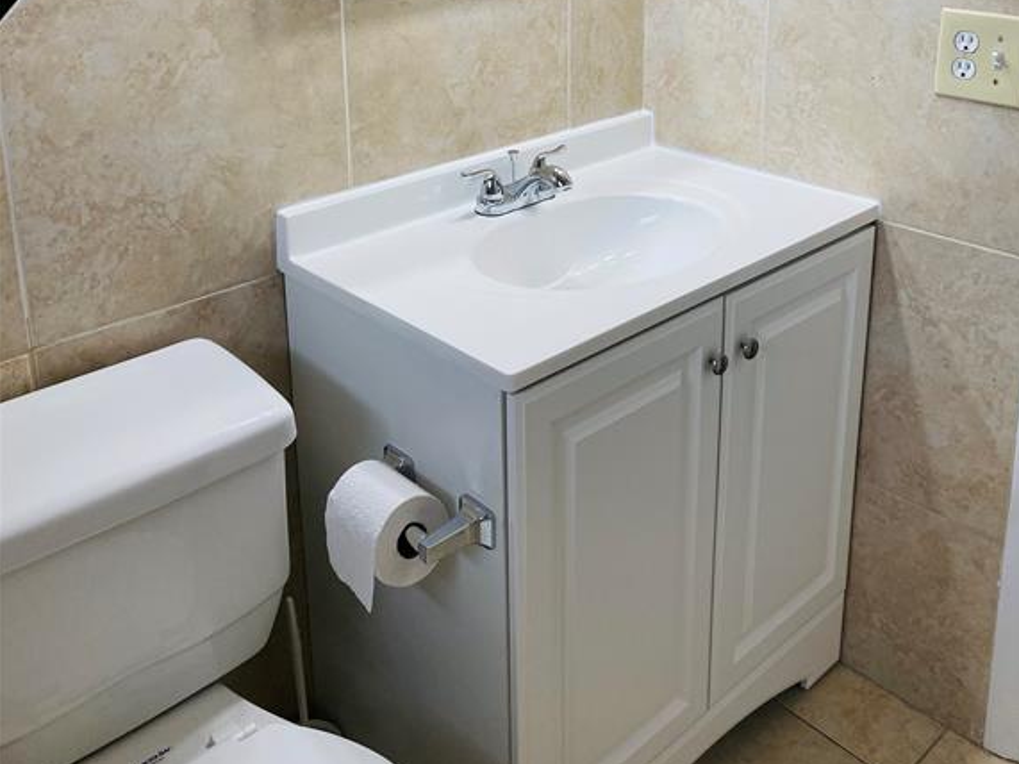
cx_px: 512
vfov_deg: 38.6
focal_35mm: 35
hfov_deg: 52.6
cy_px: 118
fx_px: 1030
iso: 80
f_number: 1.8
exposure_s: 1/120
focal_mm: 4.25
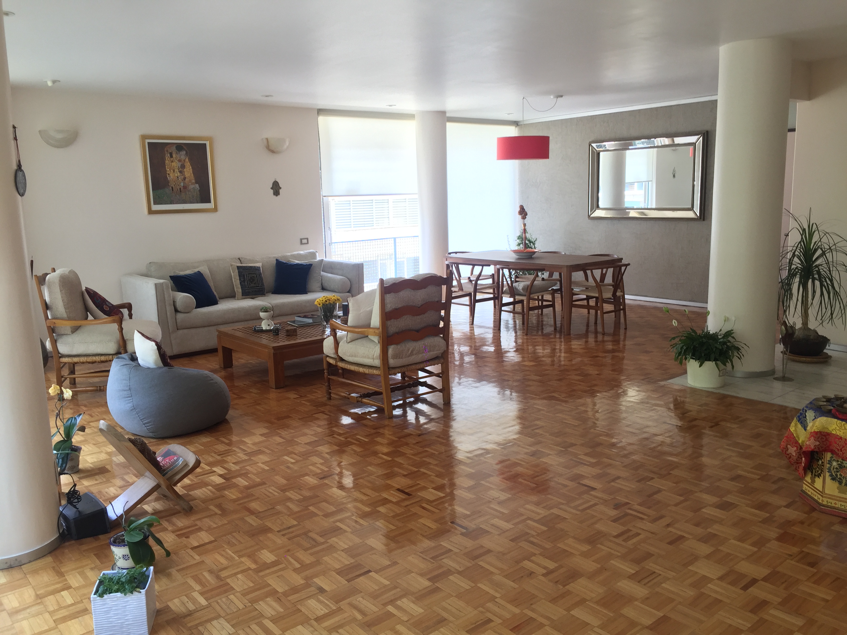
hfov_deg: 61.7
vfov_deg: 48.2
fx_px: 710
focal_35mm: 29
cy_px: 318
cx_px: 424
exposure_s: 1/30
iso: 40
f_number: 2.2
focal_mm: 4.15
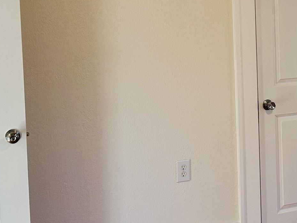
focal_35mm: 79
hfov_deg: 23.7
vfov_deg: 18.5
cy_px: 47
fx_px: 678
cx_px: 296
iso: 160
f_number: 1.78
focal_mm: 6.86
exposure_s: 1/120
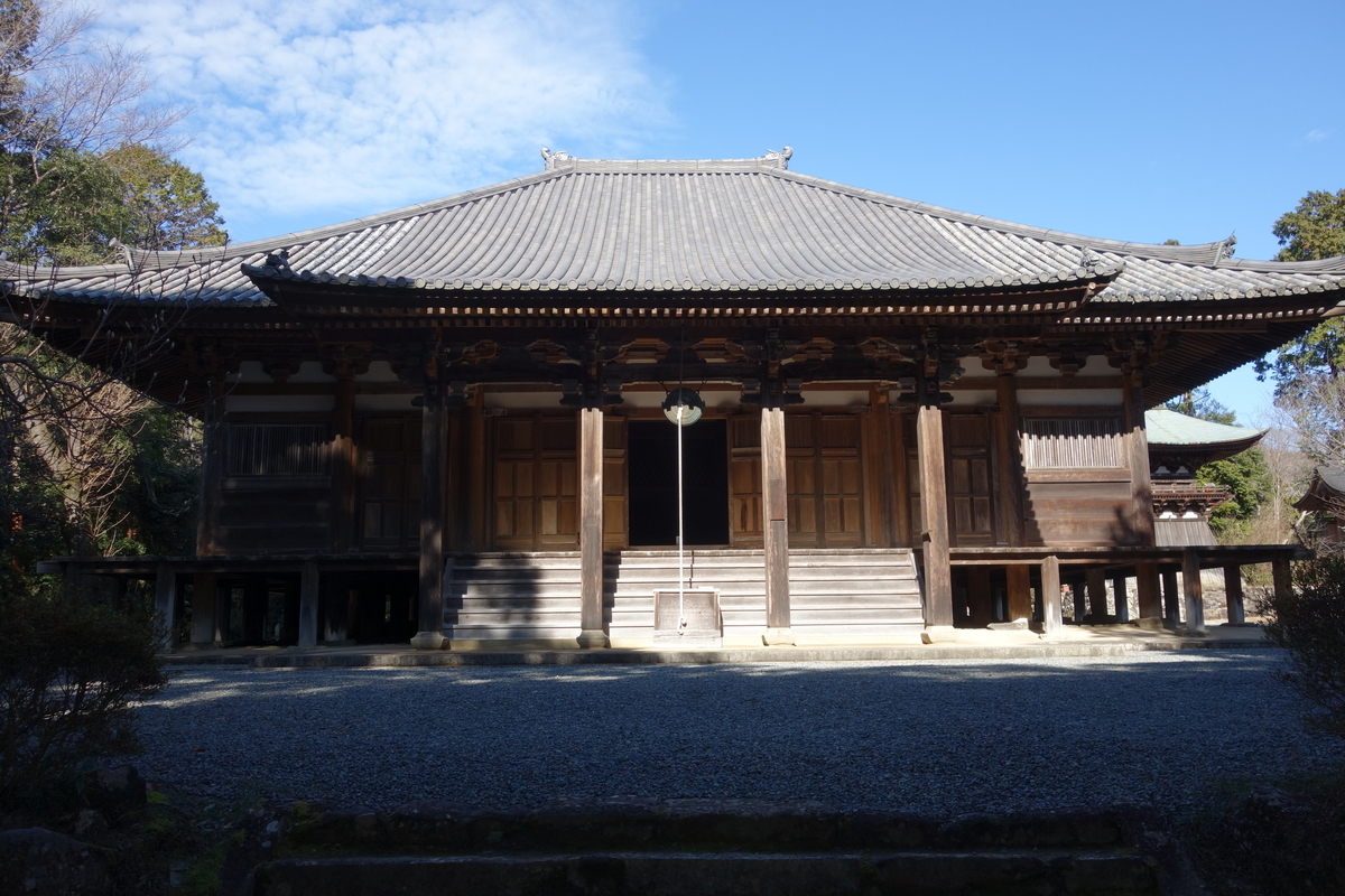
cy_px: 448
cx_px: 672
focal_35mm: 28
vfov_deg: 46.4
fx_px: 1046
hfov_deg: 65.5
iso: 125
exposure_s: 1/250
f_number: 5.6
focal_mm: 10.4
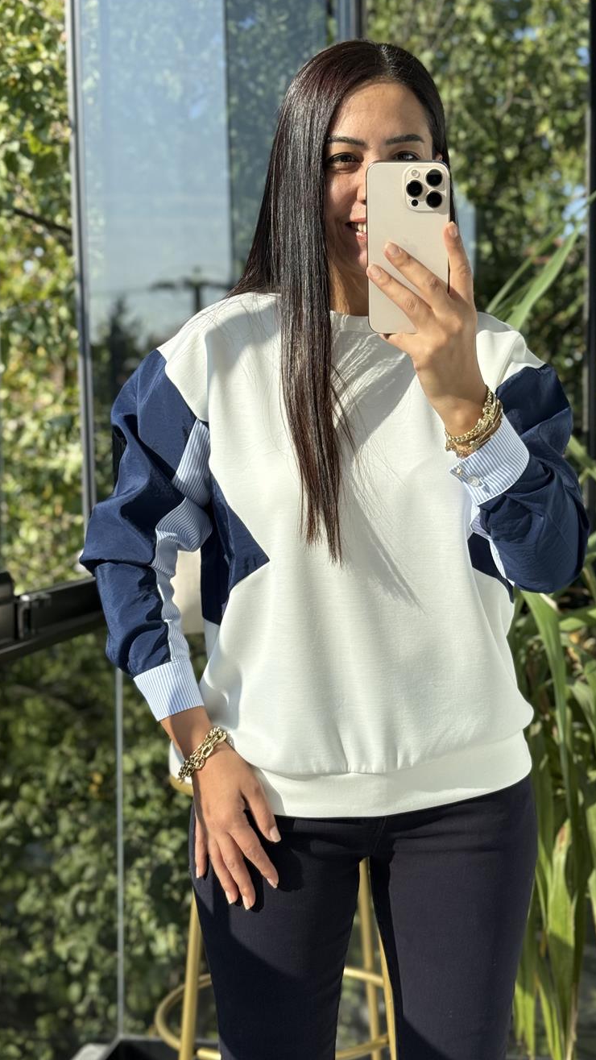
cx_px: 397
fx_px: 1489
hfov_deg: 22.5
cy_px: 527
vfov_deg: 39.2
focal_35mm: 53
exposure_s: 1/1543
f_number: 1.78
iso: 64
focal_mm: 6.76
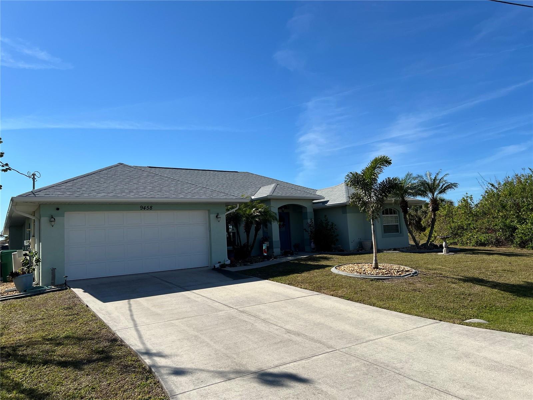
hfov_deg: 67.3
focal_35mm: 26
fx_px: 400
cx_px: 266
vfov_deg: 53.1
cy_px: 200
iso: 50
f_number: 1.5
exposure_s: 1/5319
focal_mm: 5.7
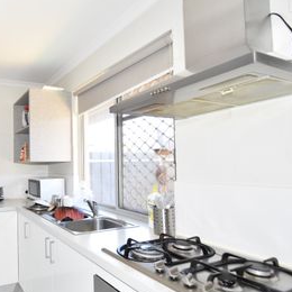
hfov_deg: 58.9
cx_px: 37
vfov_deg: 67.2
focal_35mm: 23
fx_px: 220
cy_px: 151
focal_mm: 10
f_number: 4.5
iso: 800
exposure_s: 1/160
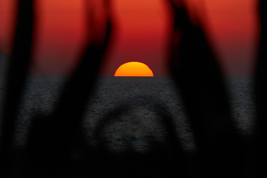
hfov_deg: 3.5
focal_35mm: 588
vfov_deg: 2.3
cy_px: 89
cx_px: 134
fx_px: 4361
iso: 400
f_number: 10
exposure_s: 1/500
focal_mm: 588
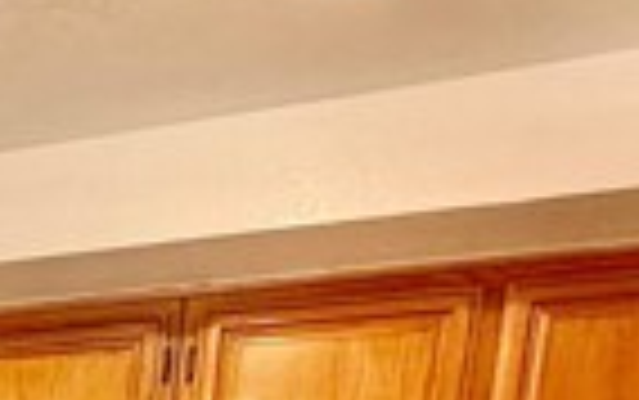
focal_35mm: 67
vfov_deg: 15.5
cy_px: 804
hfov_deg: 22.1
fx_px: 1168
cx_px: -436
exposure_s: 1/77
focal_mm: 2.22
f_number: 2.2
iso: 320
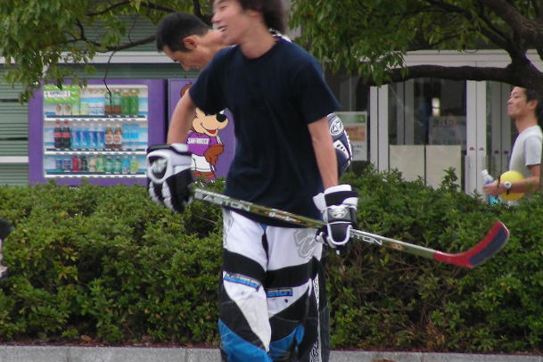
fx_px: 10030
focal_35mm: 665
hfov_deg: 3.1
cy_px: 171
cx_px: 264
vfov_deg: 2.1
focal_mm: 63.3
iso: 77
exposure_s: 1/72.3
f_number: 3.5
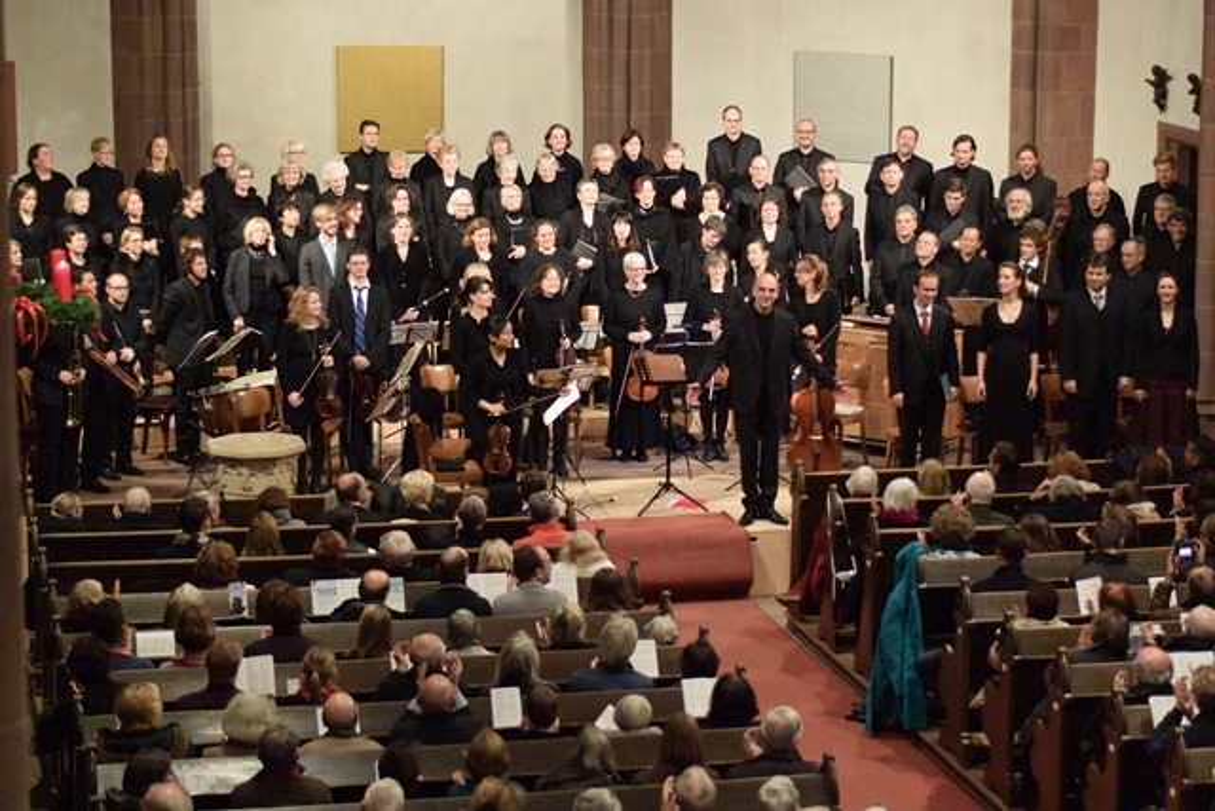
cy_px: 406
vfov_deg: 15.9
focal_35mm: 86
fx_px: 2903
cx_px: 608
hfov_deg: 23.6
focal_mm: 32
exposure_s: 1/125
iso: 1400
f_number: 1.2
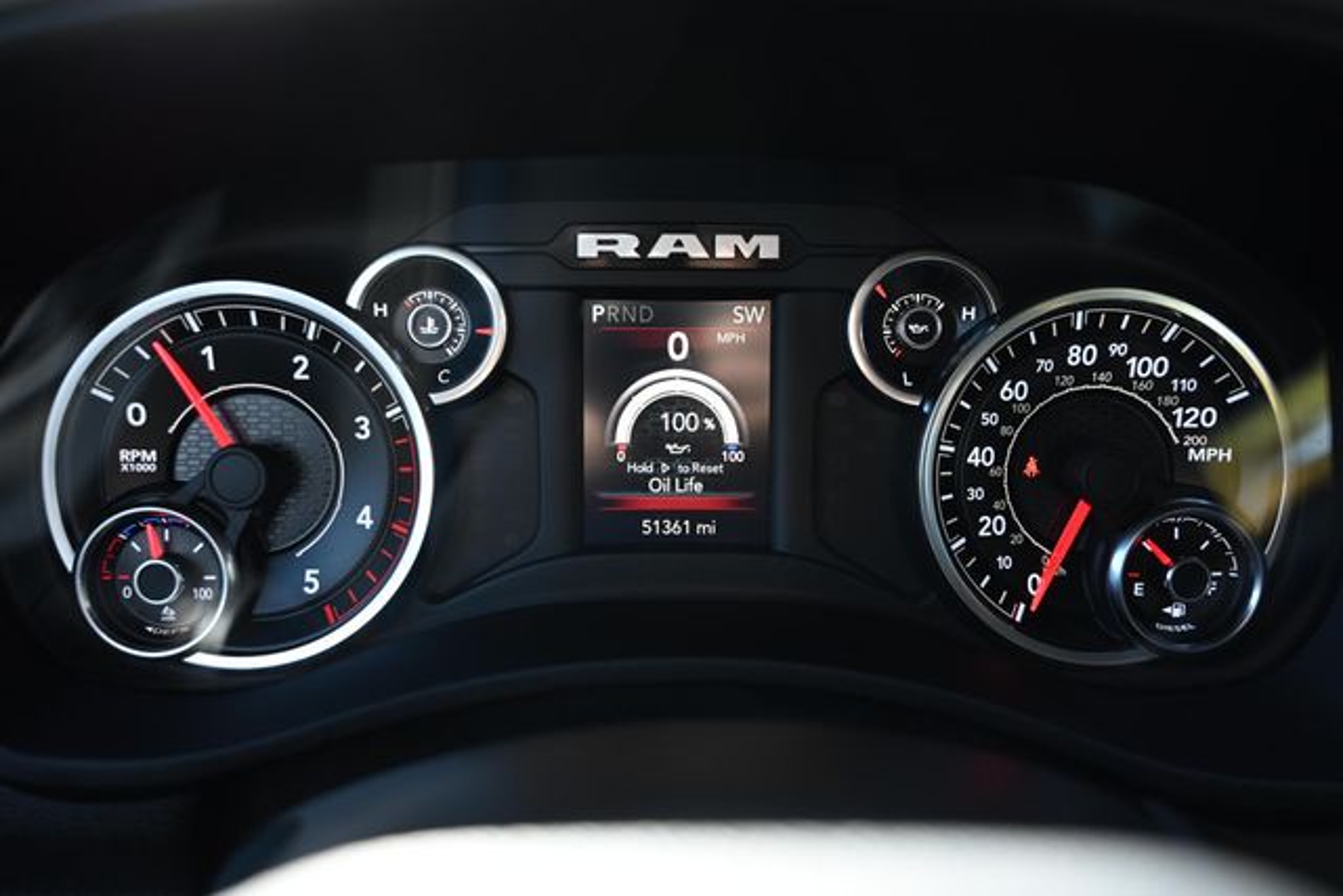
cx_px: 672
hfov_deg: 59.5
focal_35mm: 32
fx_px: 1175
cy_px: 448
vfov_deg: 41.7
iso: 500
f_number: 3.2
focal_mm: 31.5
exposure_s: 1/100
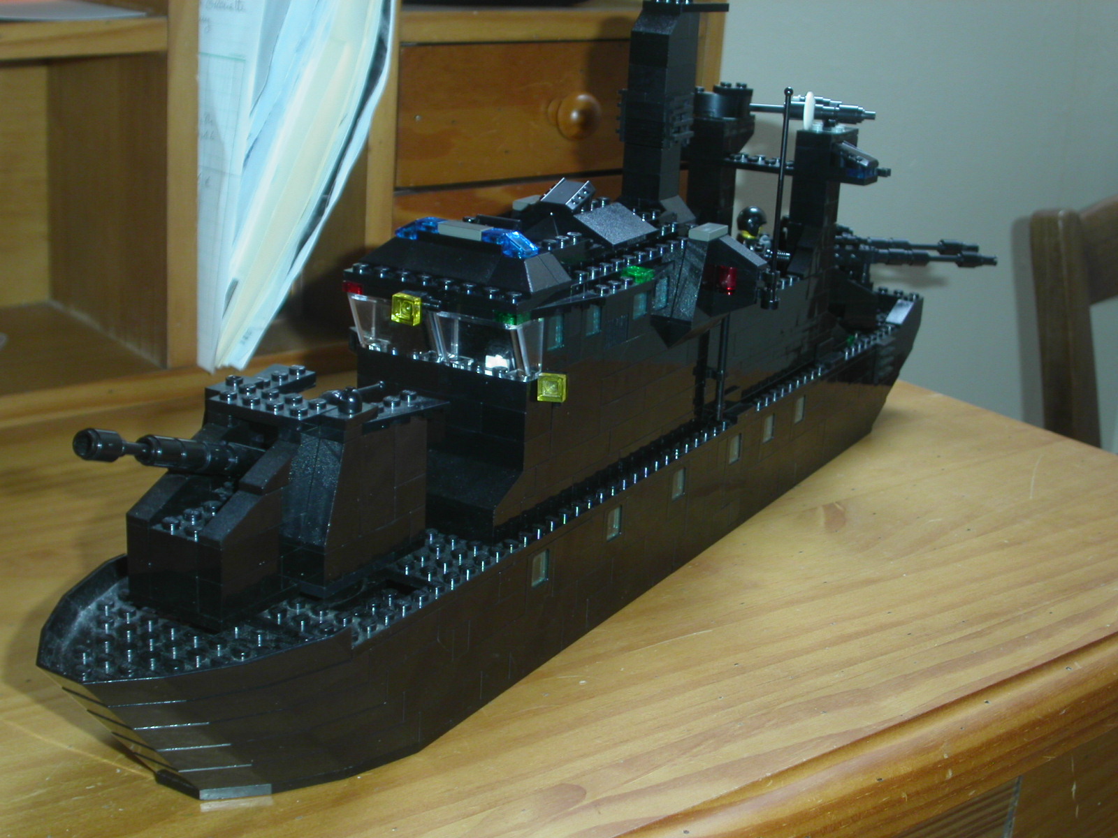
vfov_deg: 29.1
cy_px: 419
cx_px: 559
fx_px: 1615
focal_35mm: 50
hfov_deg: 38.2
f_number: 3.5
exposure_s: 1/45
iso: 100
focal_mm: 10.3
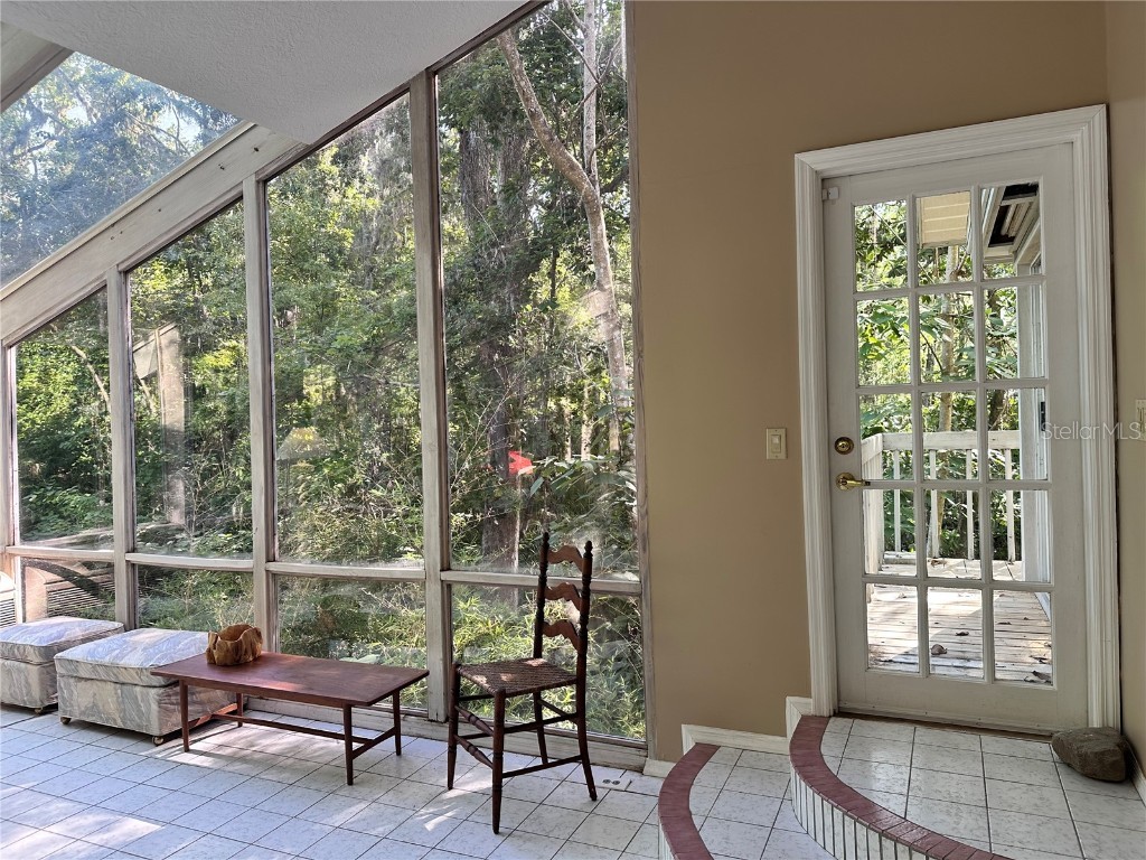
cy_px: 430
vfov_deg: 56.8
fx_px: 795
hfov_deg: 71.6
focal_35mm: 24
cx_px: 573
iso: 80
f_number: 1.78
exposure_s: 1/121
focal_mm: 6.86
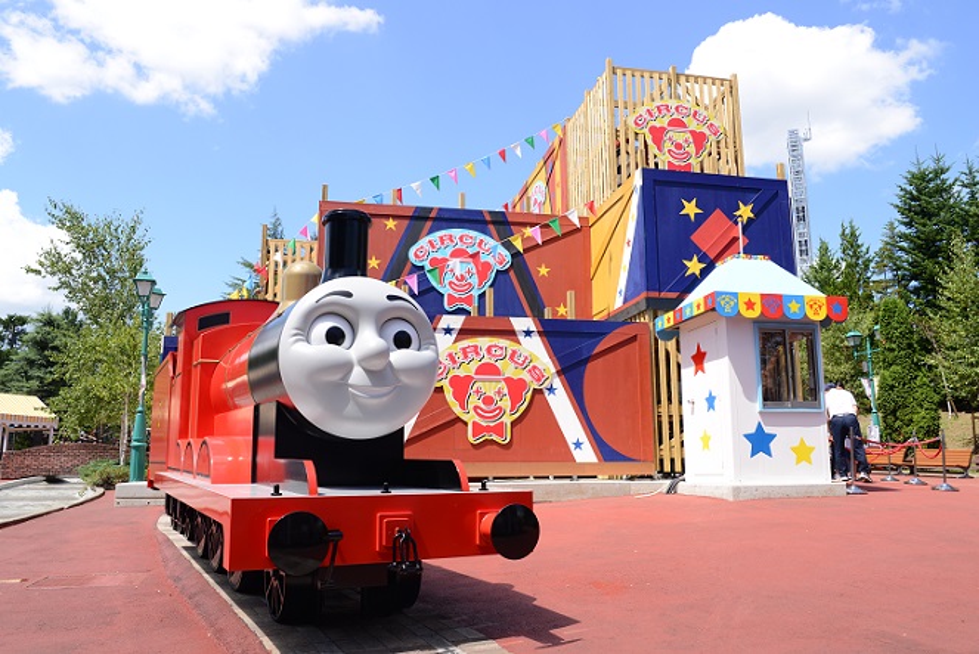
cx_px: 490
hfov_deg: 63.6
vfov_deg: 45.0
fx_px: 789
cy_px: 327
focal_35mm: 29
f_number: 11
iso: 100
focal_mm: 29
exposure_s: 1/60
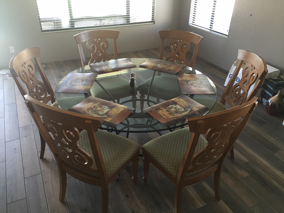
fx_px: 238
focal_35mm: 29
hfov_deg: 61.7
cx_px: 142
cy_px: 106
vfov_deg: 48.2
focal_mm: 4.15
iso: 100
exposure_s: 1/30
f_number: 2.2
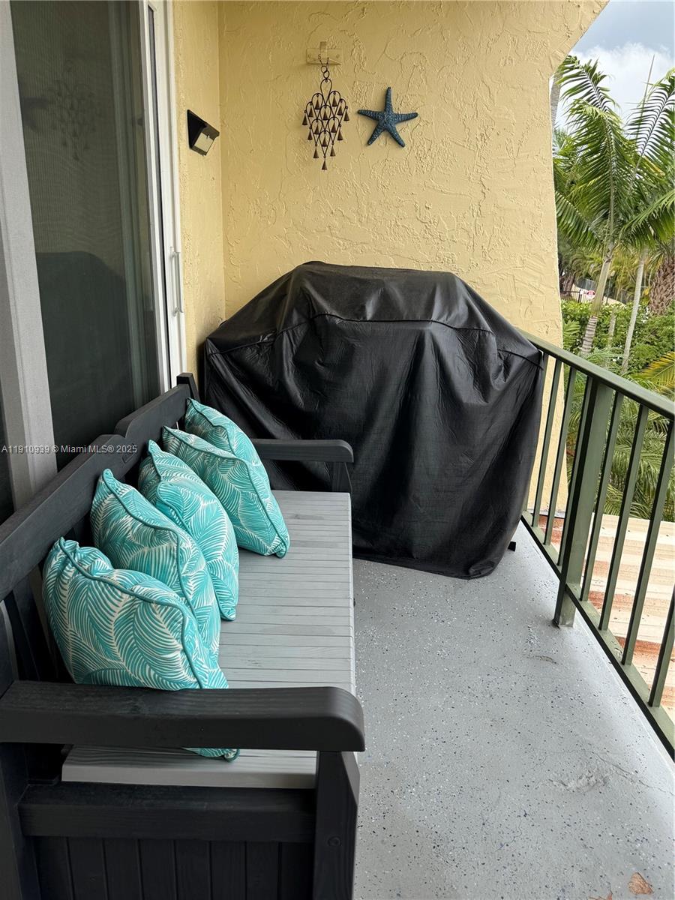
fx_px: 624
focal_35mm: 24
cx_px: 338
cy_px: 450
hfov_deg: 56.8
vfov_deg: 71.6
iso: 80
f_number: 1.78
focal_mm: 6.76
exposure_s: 1/900
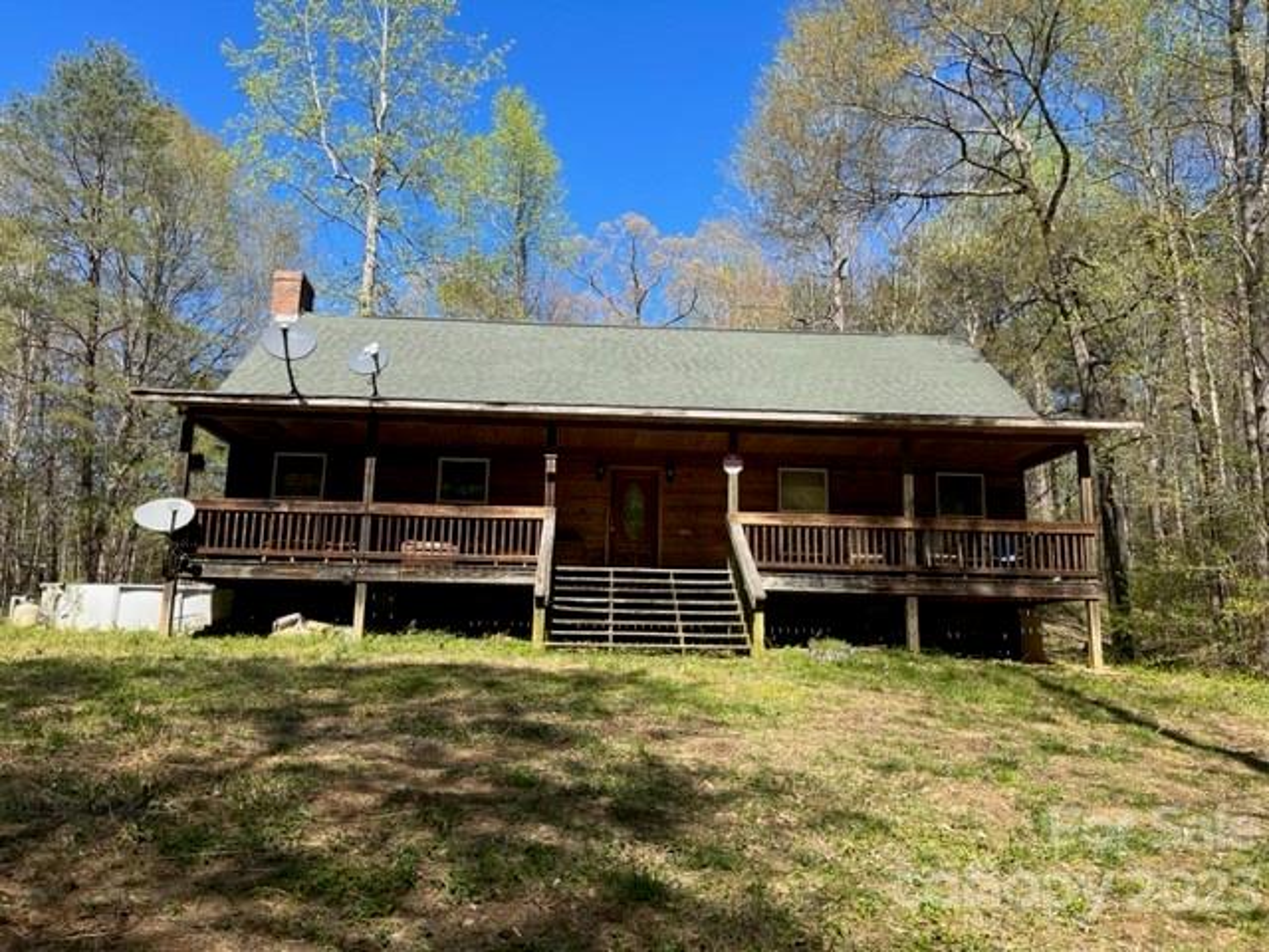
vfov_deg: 53.1
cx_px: 634
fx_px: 953
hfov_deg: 67.3
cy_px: 476
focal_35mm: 26
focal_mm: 5.1
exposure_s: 1/1672
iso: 50
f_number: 1.6
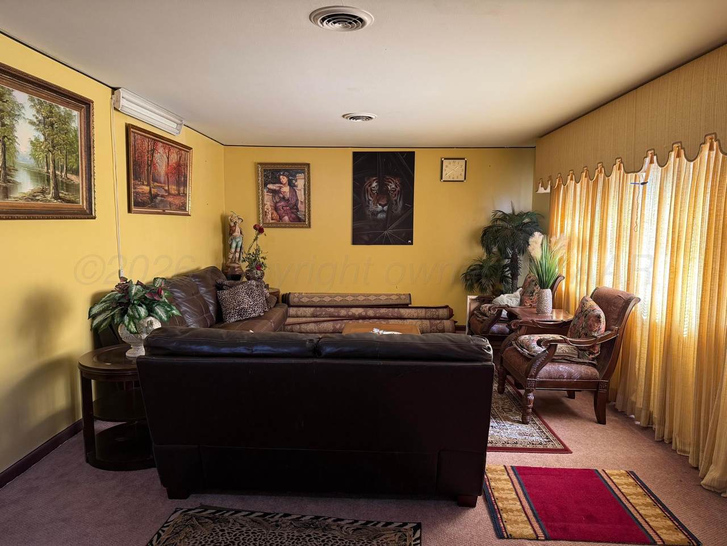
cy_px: 273
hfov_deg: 71.6
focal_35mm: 24
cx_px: 364
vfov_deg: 56.8
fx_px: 504
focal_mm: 6.76
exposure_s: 1/63
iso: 200
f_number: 1.78
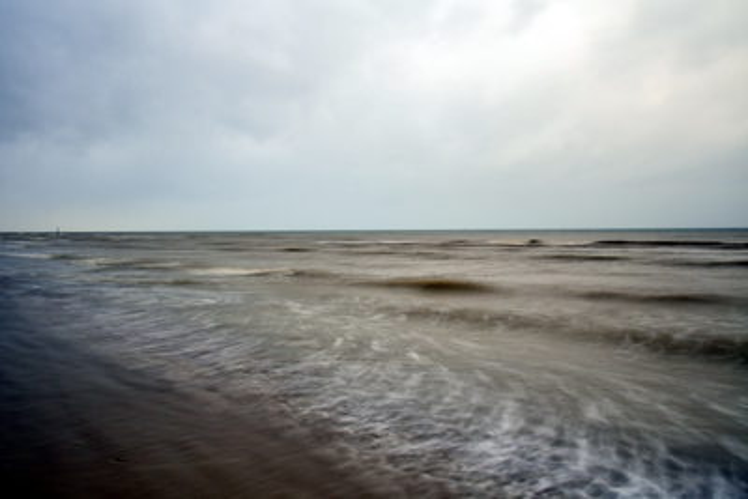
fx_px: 686
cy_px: 250
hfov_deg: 57.2
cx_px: 374
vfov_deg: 40.0
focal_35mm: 33
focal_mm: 22
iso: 800
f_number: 5.6
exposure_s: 1
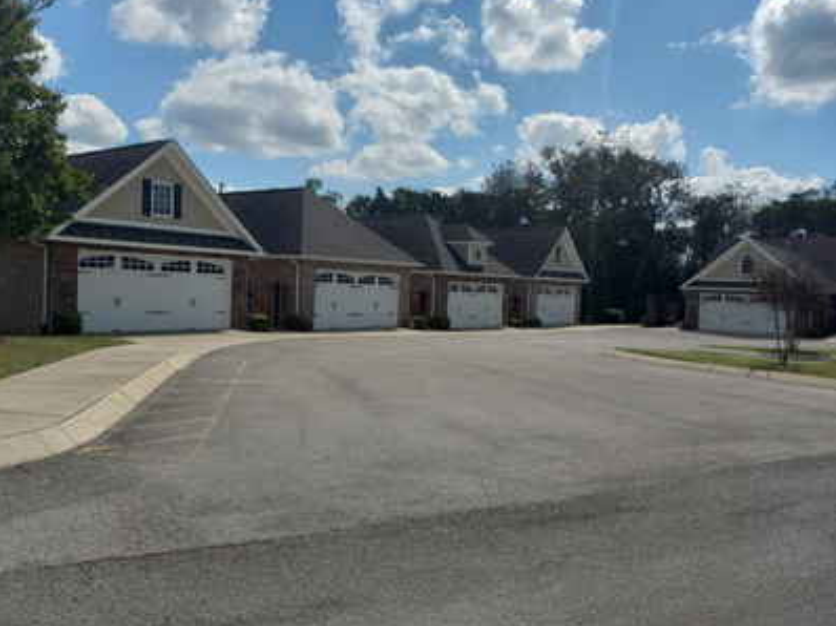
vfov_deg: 48.2
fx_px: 700
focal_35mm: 29
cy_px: 311
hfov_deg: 61.6
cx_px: 392
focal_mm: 3.94
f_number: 1.8
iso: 40
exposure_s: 1/4016
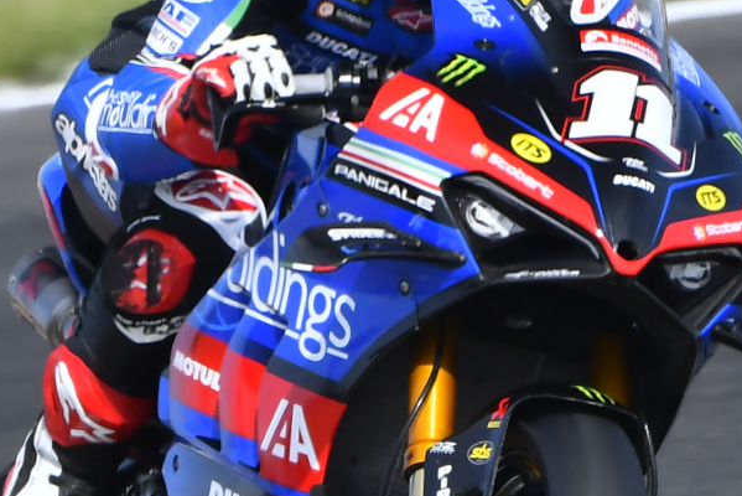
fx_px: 43137
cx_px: 198
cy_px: 357
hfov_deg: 1.0
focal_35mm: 2092
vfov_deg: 0.7
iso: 320
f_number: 7.1
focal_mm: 440
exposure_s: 1/640
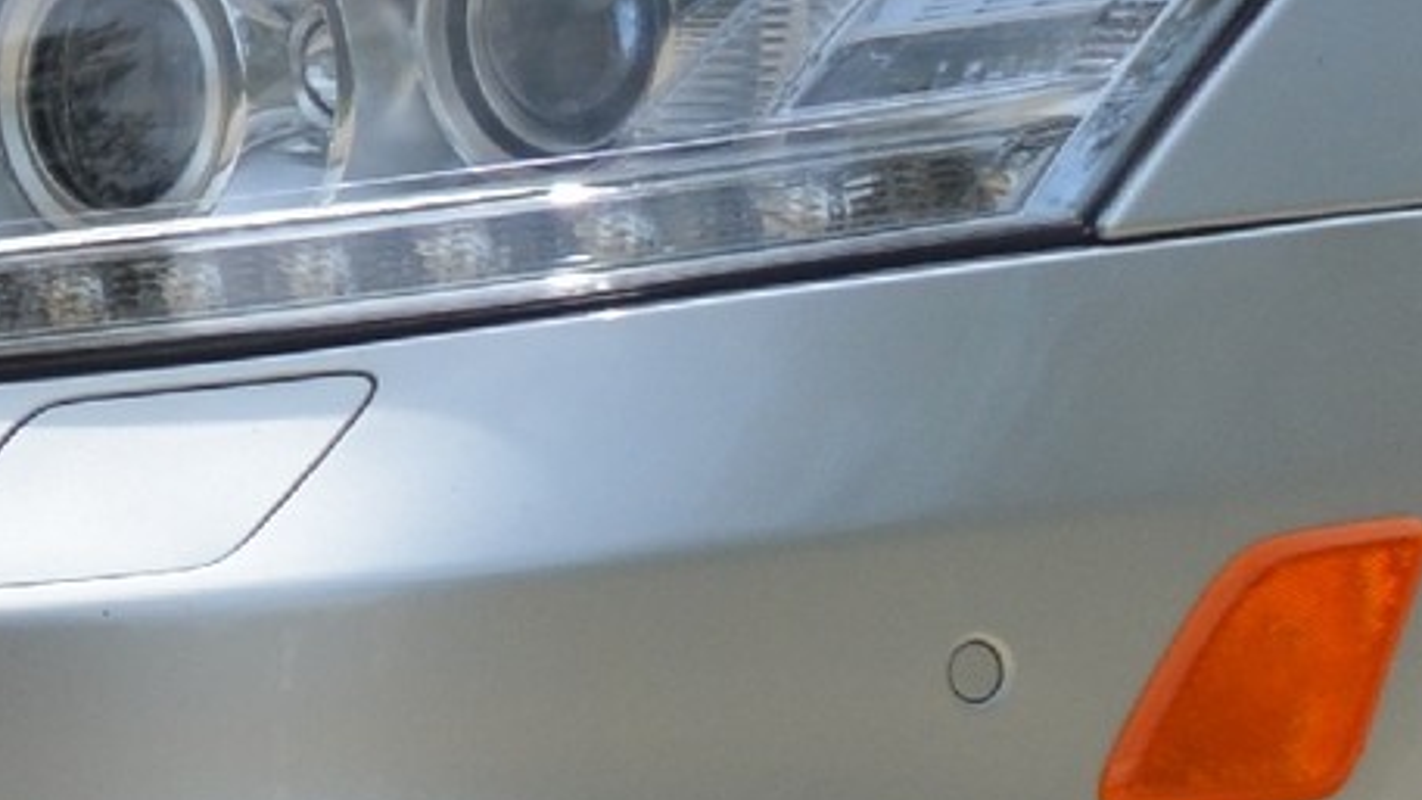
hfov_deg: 1.3
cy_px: 433
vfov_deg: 0.7
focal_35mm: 1715
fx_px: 64662
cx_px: -264
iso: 400
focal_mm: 200
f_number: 6.3
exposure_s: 1/1600
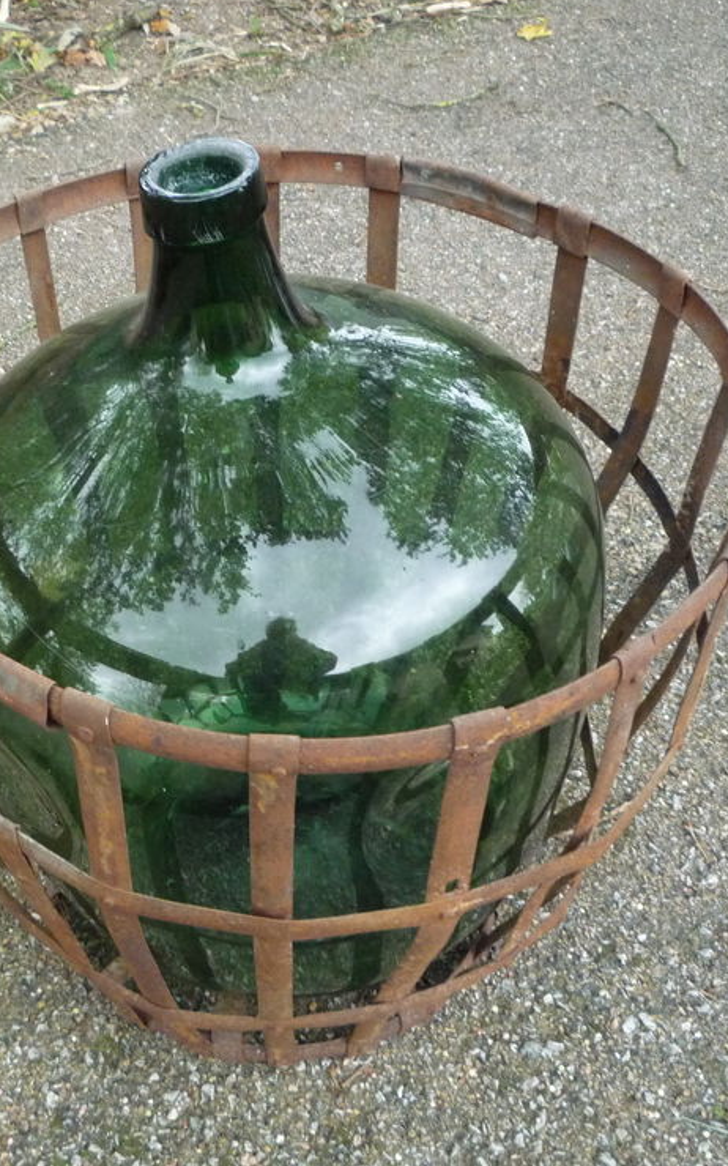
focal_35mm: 43
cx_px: 221
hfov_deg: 29.5
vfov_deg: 46.2
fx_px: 1366
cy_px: 585
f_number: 3.3
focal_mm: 5.2
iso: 320
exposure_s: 1/30
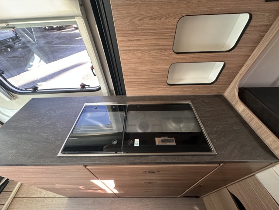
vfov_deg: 85.7
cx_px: 140
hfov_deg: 102.1
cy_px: 105
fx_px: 113
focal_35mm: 14
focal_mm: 2.22
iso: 500
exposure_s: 1/60
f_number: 2.2
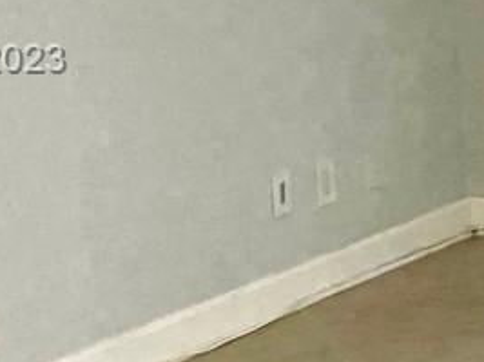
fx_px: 2180
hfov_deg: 11.5
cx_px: 935
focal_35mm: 156
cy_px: 62
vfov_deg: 9.5
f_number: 1.6
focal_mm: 4.2
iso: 64
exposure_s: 1/120
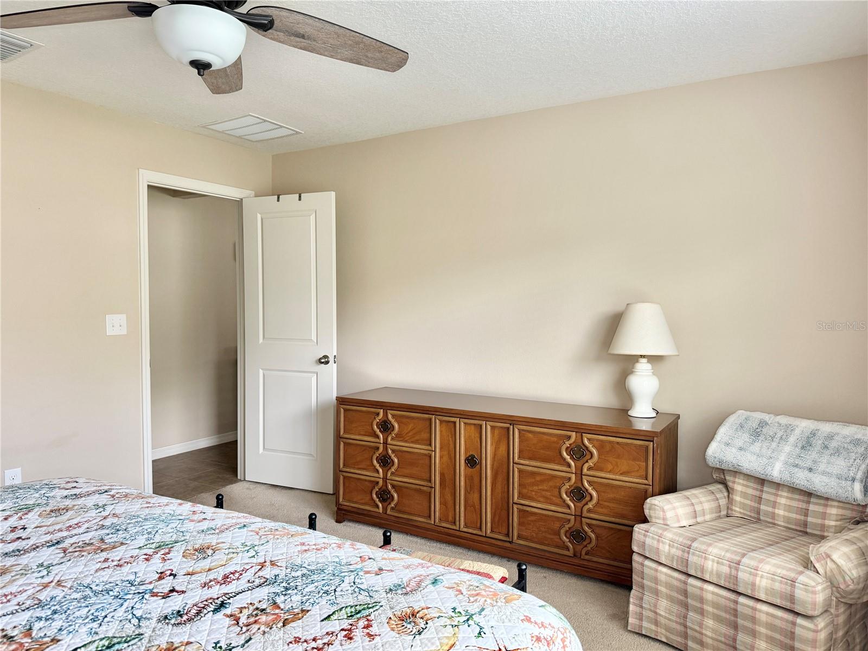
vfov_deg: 56.8
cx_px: 434
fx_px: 602
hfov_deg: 71.6
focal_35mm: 24
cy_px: 326
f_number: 1.78
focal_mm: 6.76
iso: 200
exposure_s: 1/117
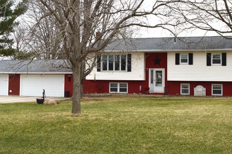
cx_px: 113
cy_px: 69
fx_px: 403
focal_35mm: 63
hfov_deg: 32.1
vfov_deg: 21.6
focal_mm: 31
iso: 400
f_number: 11
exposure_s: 1/500
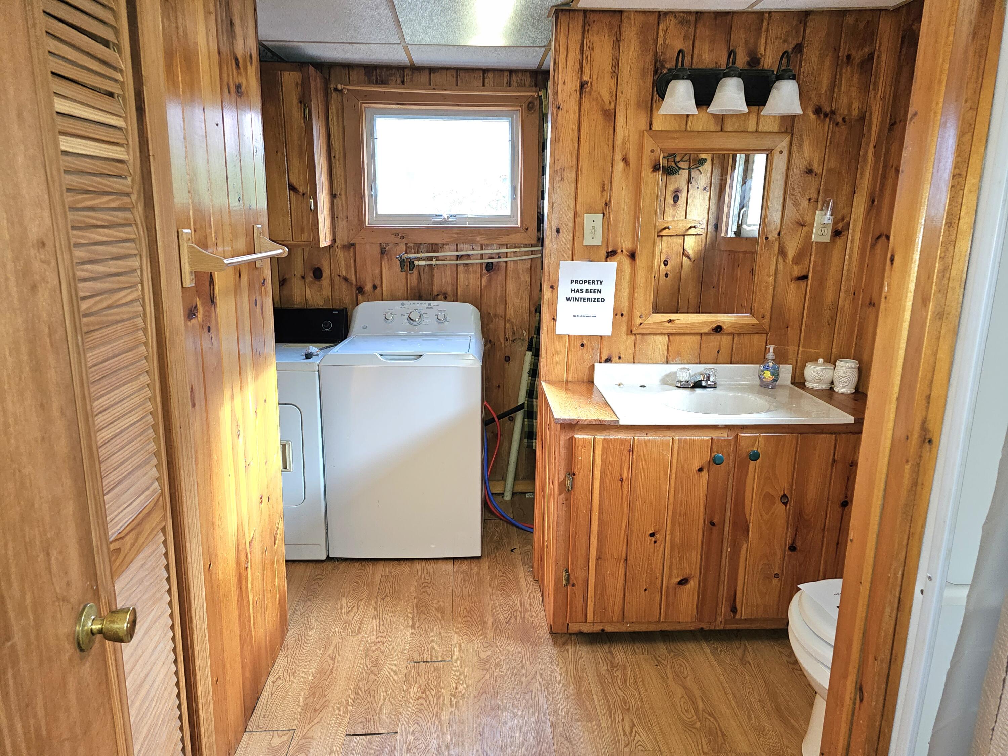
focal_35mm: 23
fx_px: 670
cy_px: 378
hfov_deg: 73.9
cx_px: 504
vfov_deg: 58.9
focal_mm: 6.3
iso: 125
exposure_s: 1/23
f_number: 1.7
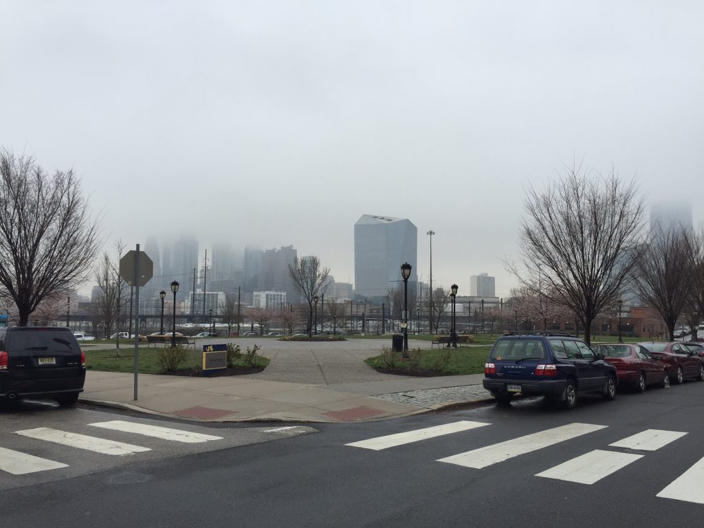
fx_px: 590
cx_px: 352
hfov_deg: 61.7
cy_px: 264
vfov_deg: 48.2
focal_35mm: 29
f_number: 2.2
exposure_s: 1/1364
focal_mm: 4.15
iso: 32
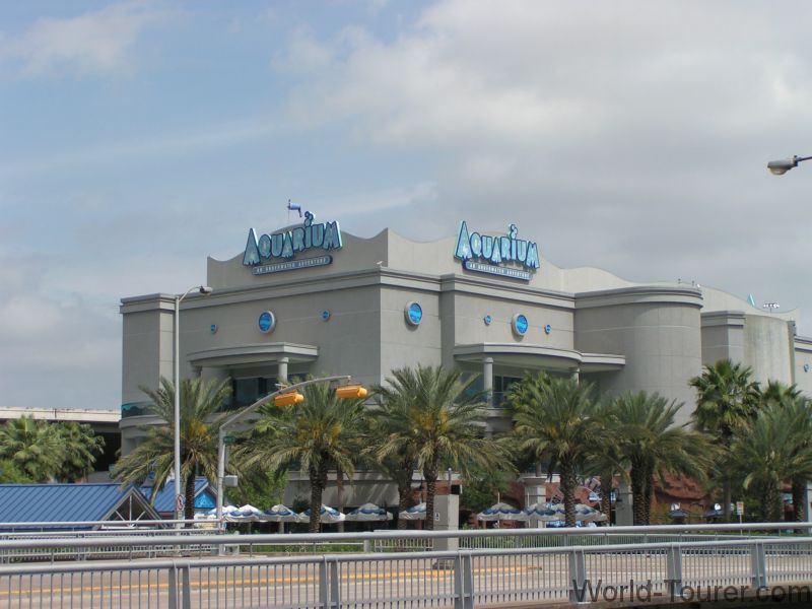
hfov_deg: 26.0
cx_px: 406
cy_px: 304
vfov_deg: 19.6
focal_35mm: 75
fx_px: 1759
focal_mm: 11.5
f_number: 4
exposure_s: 1/1000
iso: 50
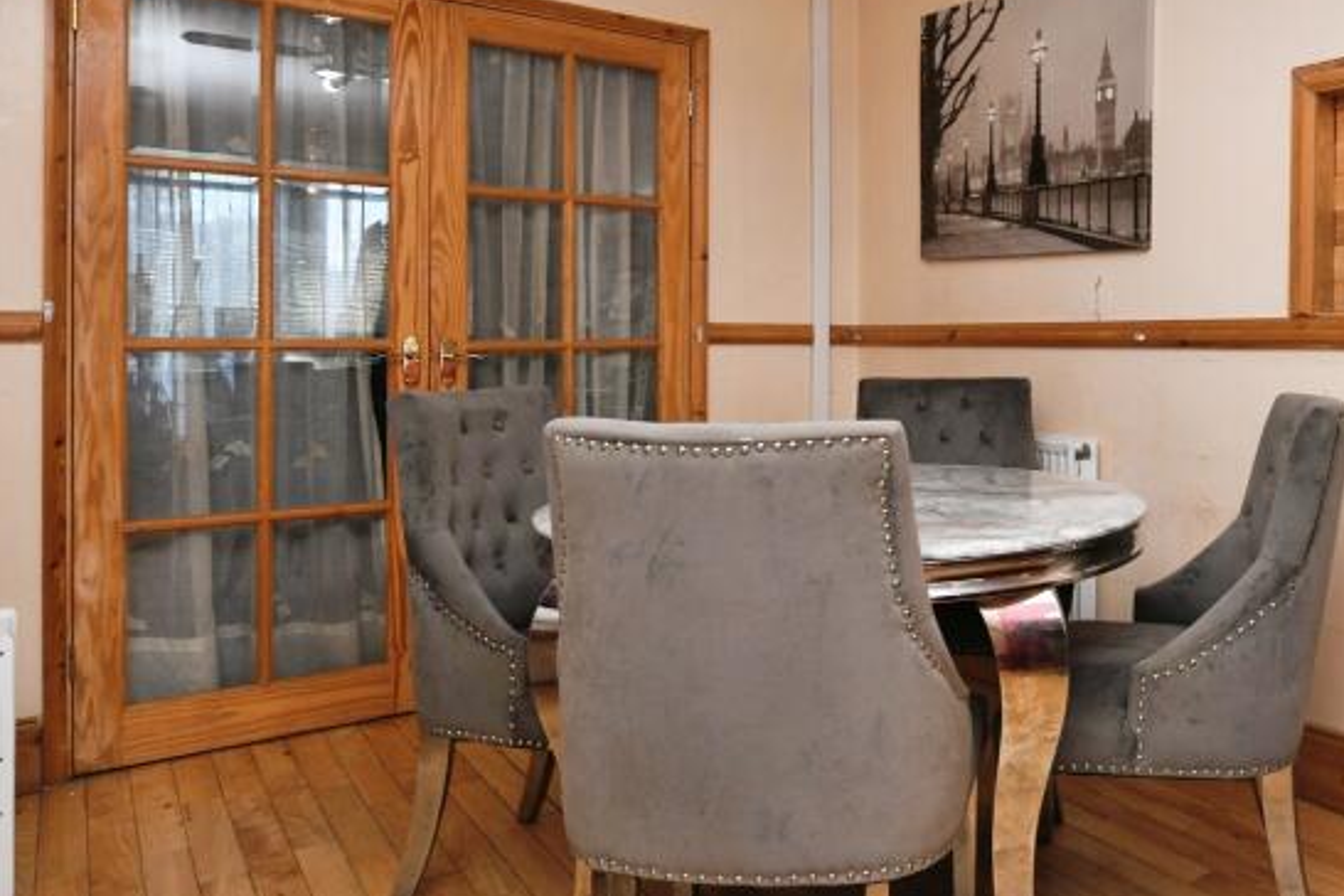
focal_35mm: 30
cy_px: 336
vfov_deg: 43.3
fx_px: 1120
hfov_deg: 58.8
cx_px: 999
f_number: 9
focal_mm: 16
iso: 800
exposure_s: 1/60
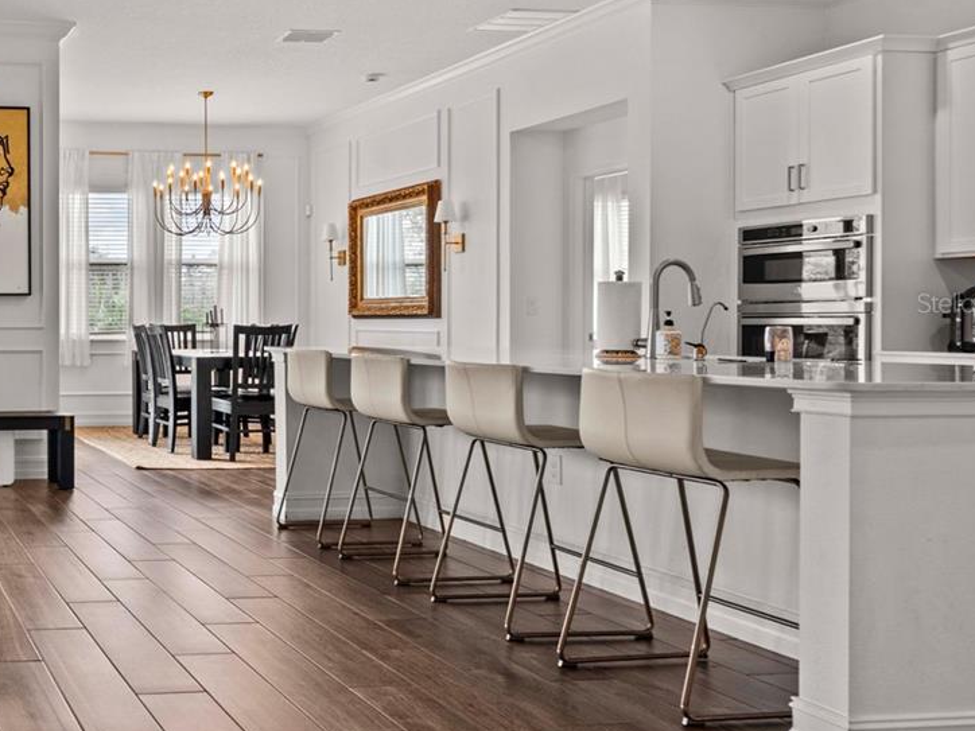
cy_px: 303
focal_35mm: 34
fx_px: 958
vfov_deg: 41.7
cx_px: -40
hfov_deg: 44.3
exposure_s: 1/8
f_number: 8
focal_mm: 16
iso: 250
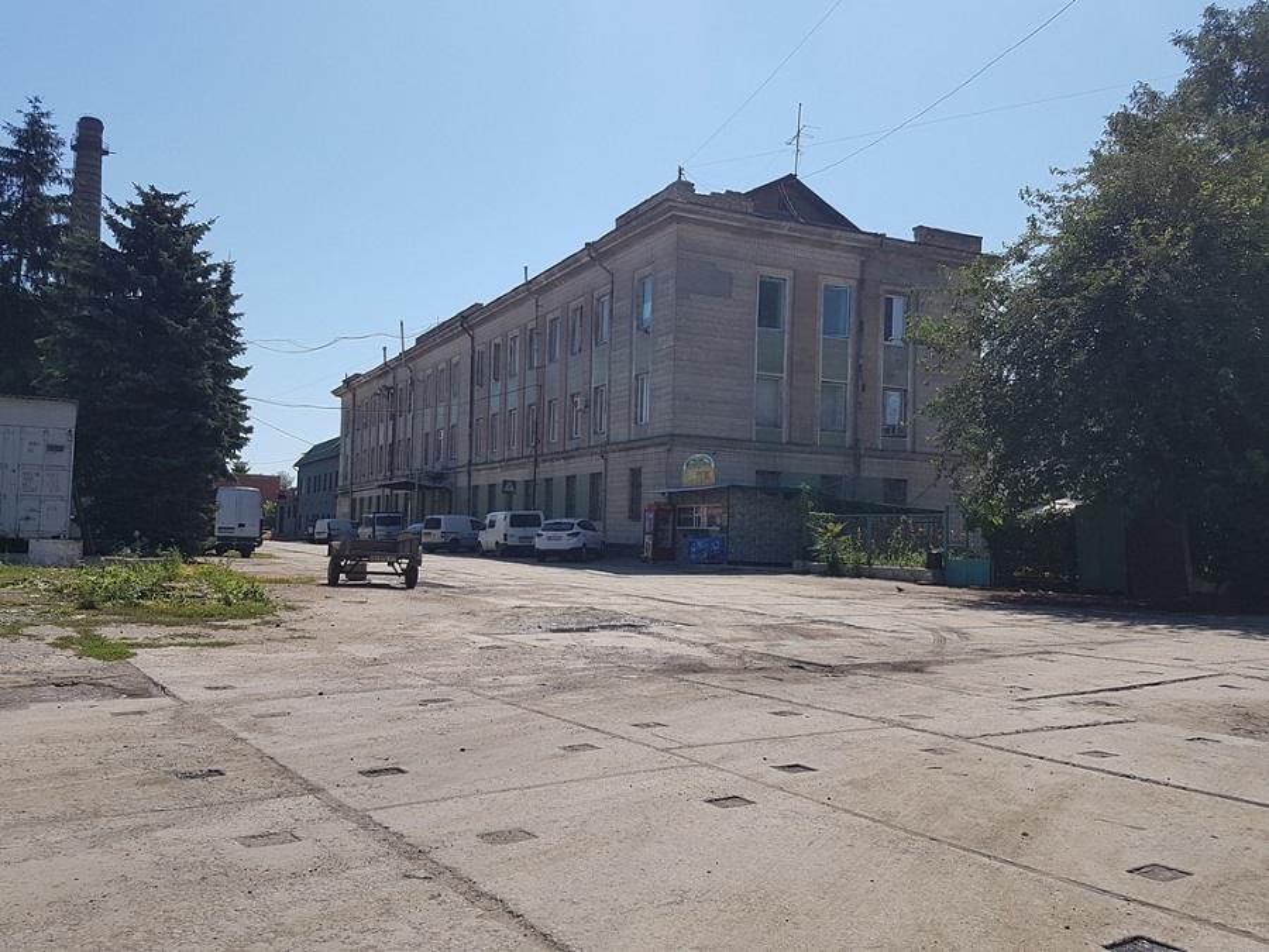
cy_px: 476
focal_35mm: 26
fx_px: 953
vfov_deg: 53.1
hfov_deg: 67.3
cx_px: 634
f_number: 1.7
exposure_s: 1/2648
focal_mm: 4.2
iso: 40
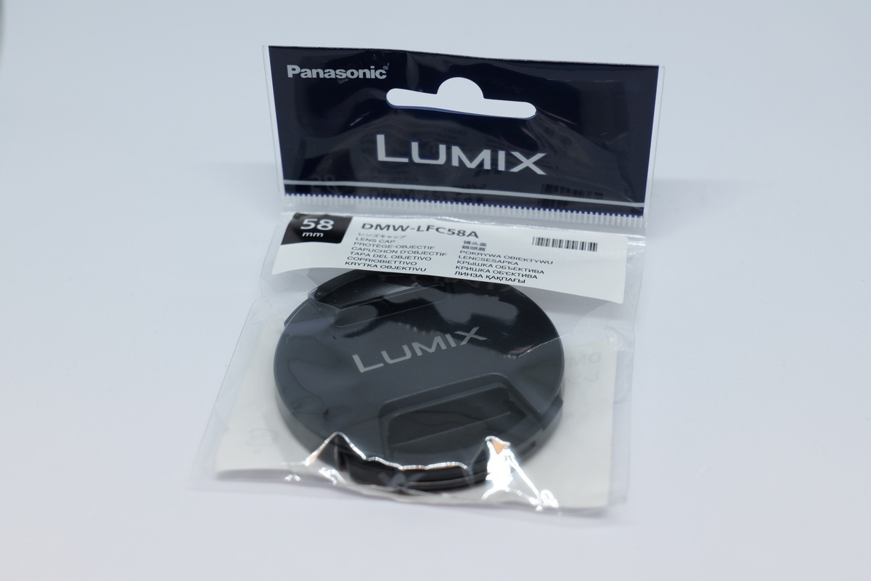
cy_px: 290
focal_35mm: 59
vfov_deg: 23.0
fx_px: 1427
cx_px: 436
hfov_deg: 33.9
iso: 640
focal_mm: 59
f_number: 8
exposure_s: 1/60
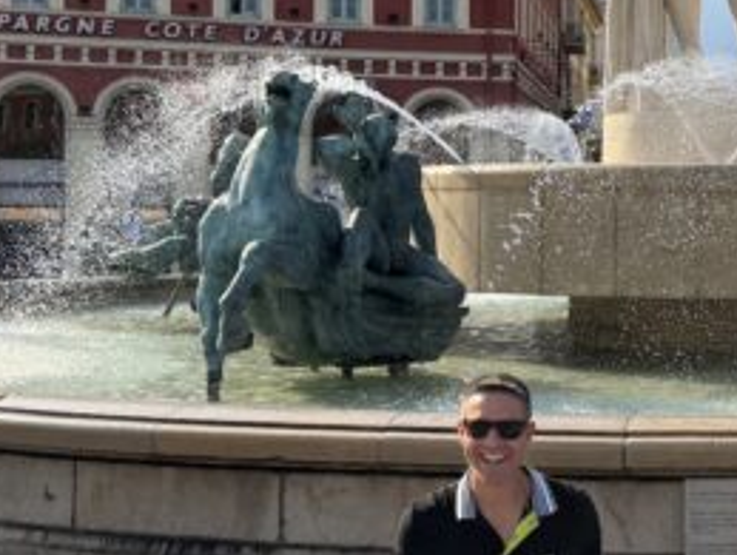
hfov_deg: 25.2
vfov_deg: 19.9
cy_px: 185
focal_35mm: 74
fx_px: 1578
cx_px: 709
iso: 80
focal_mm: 6.76
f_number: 1.78
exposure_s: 1/3597
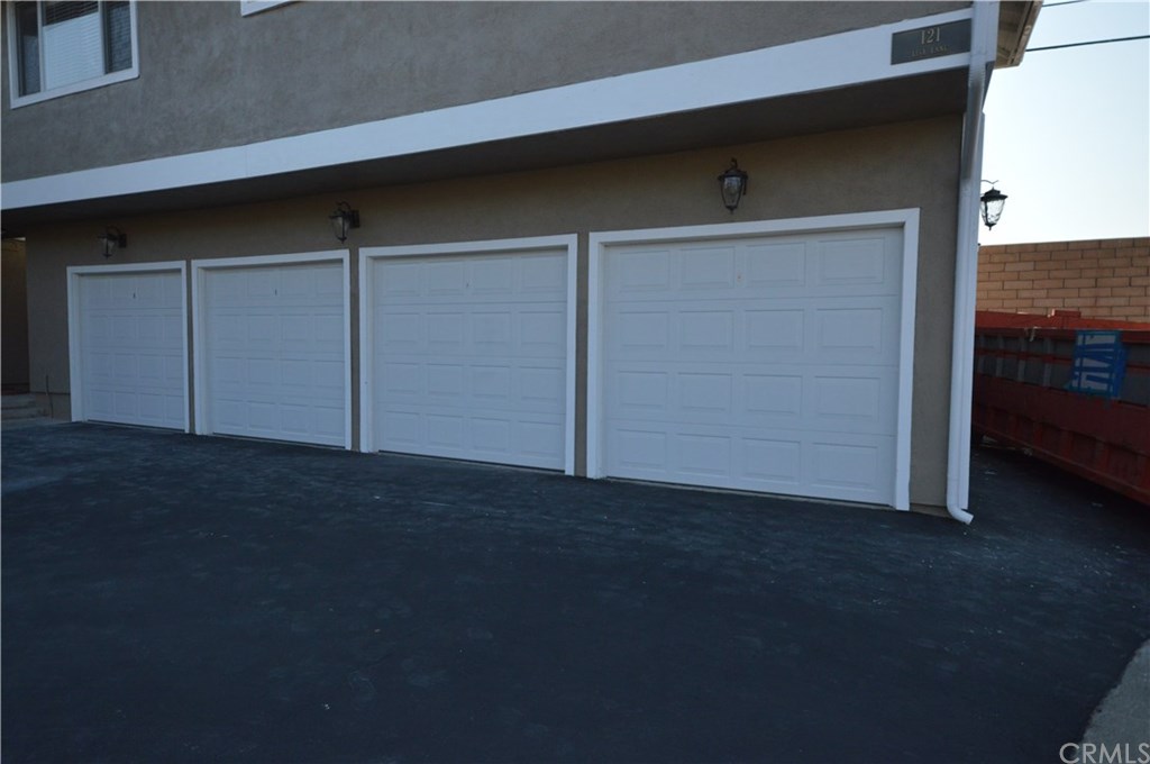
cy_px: 382
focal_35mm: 21
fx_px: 670
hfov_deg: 81.3
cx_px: 575
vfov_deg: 59.4
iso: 800
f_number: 8
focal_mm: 14
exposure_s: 1/1250
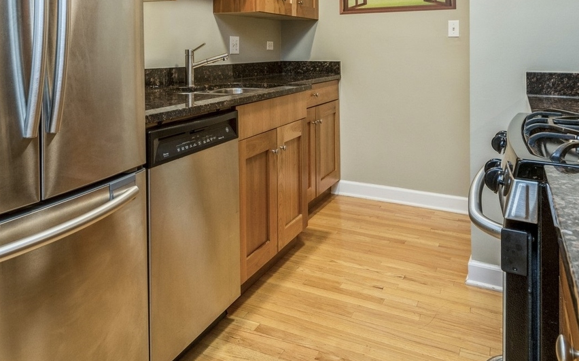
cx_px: 225
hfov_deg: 60.6
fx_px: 489
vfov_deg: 38.9
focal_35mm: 31
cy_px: 70
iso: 400
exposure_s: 1/2.5
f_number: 8
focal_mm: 16
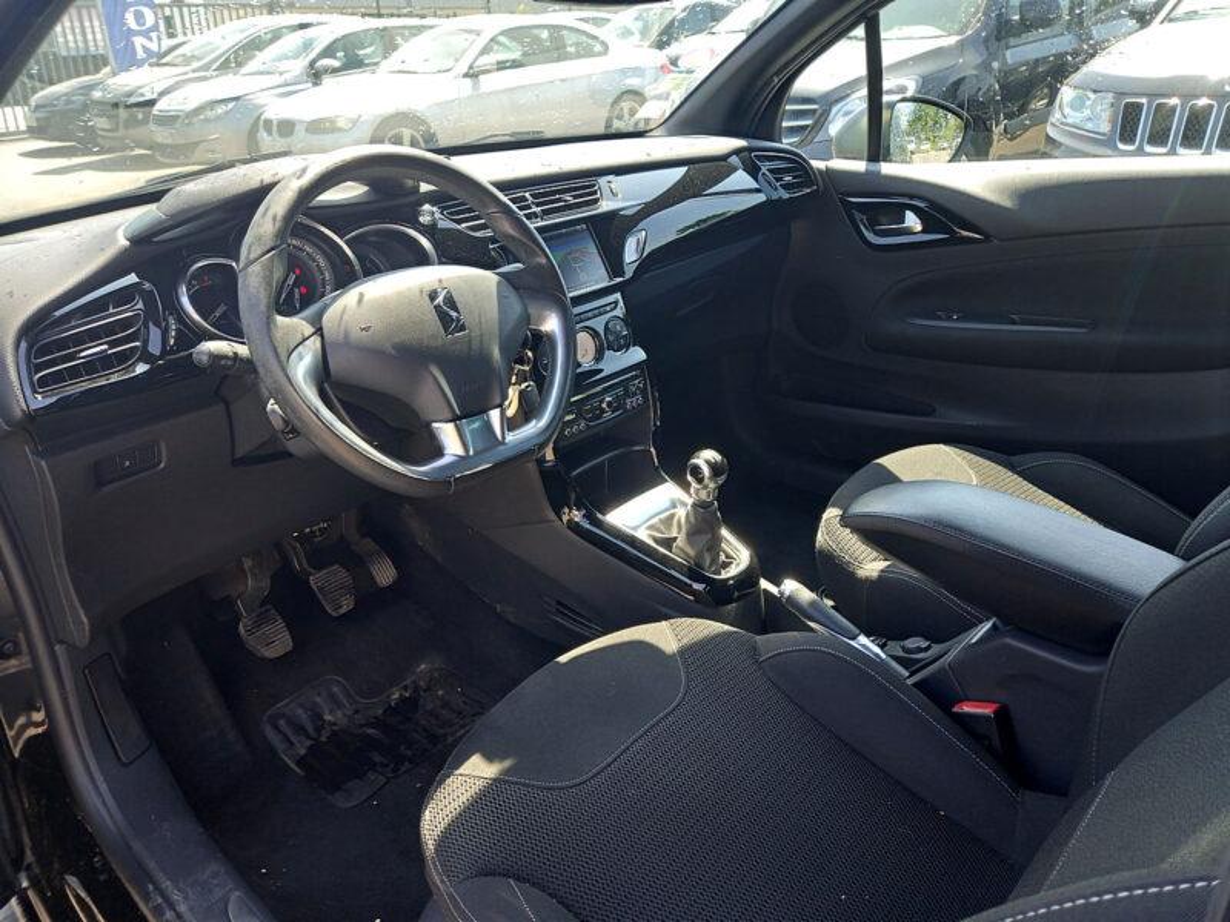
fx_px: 888
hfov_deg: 69.4
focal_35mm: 25
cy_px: 461
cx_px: 615
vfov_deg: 54.9
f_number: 2
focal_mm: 4.6
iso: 40
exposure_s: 1/50
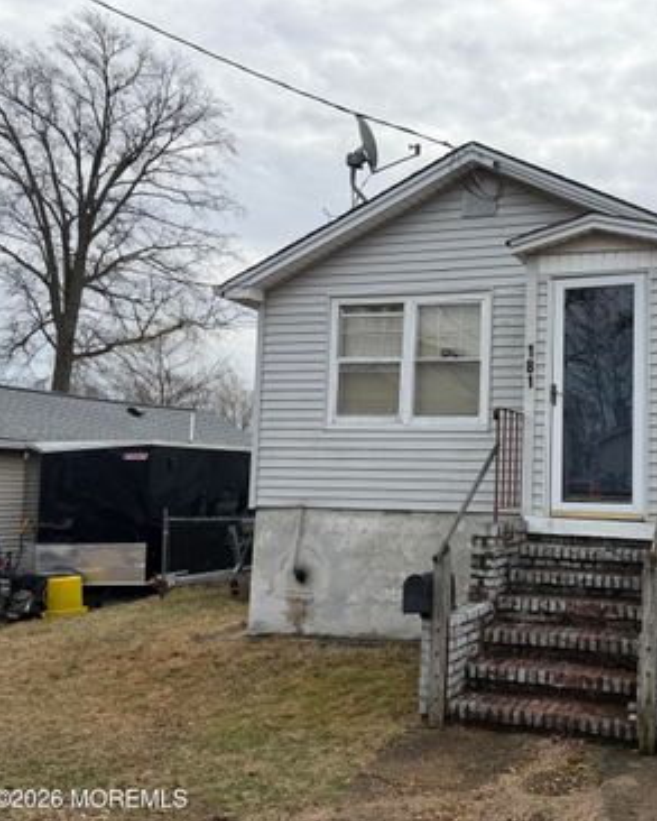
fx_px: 777
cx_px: 552
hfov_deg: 43.1
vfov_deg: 55.6
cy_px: 416
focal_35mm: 32
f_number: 1.78
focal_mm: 6.76
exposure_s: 1/4975
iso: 80
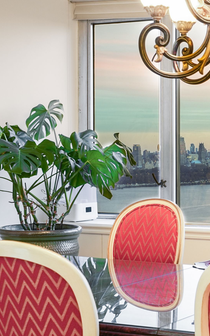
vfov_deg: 25.8
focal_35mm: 80
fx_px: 733
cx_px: 338
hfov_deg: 14.9
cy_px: 160
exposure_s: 1/2.5
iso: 400
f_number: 8
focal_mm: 35
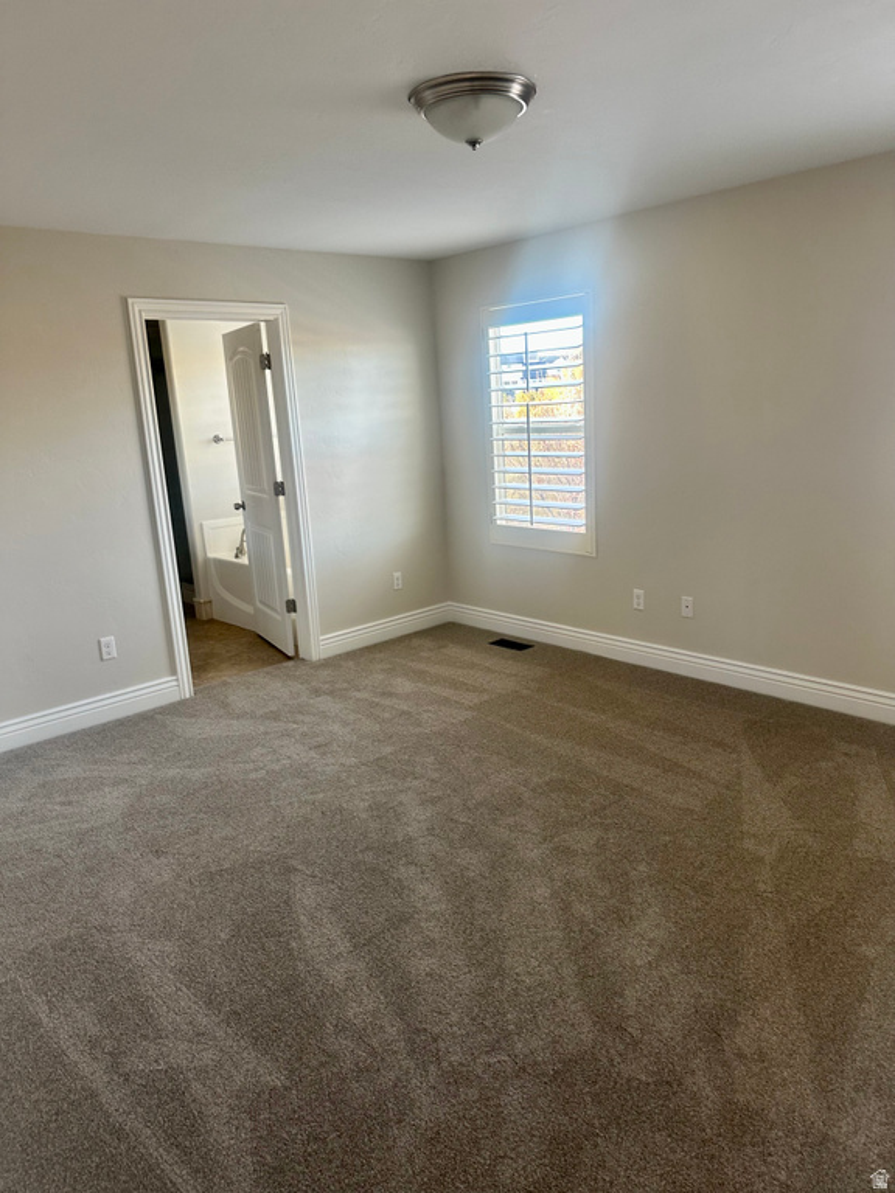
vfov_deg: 71.6
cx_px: 448
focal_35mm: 24
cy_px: 596
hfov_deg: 56.8
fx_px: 827
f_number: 1.78
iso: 160
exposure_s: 1/60
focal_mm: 6.86
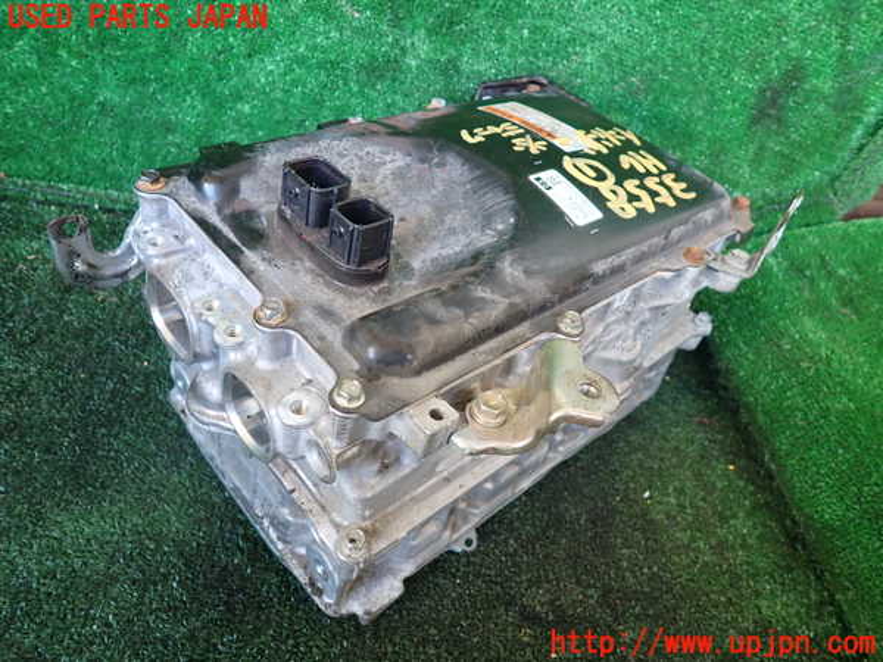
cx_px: 442
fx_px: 638
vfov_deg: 54.9
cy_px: 331
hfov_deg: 69.4
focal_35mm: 25
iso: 200
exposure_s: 1/50
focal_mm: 4.5
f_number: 2
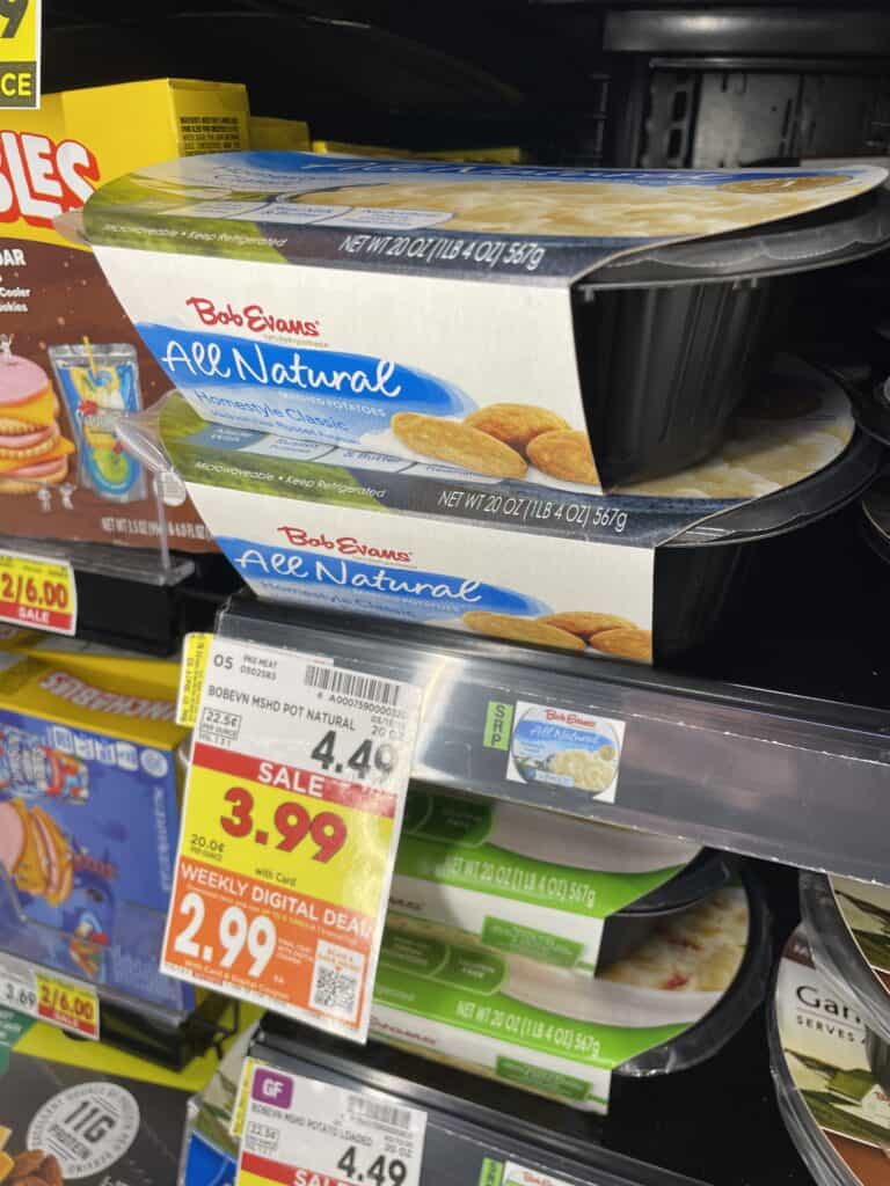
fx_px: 891
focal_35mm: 26
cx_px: 445
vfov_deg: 67.3
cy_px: 593
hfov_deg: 53.1
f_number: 1.6
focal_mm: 4.2
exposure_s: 1/121
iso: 40
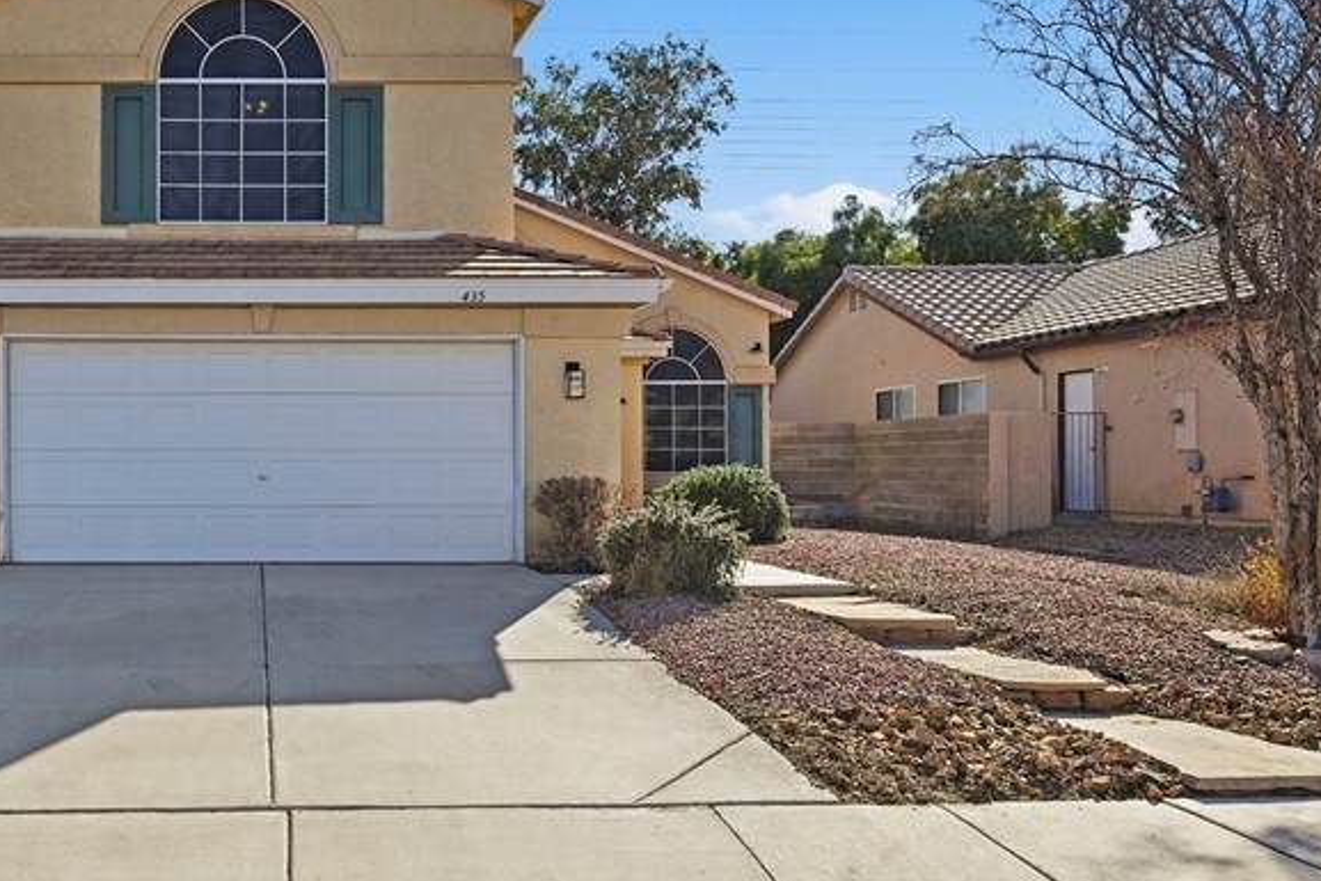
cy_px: 373
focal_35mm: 32
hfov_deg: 54.3
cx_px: 245
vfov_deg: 41.0
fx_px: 1174
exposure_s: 1/640
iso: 64
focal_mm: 17
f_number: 9
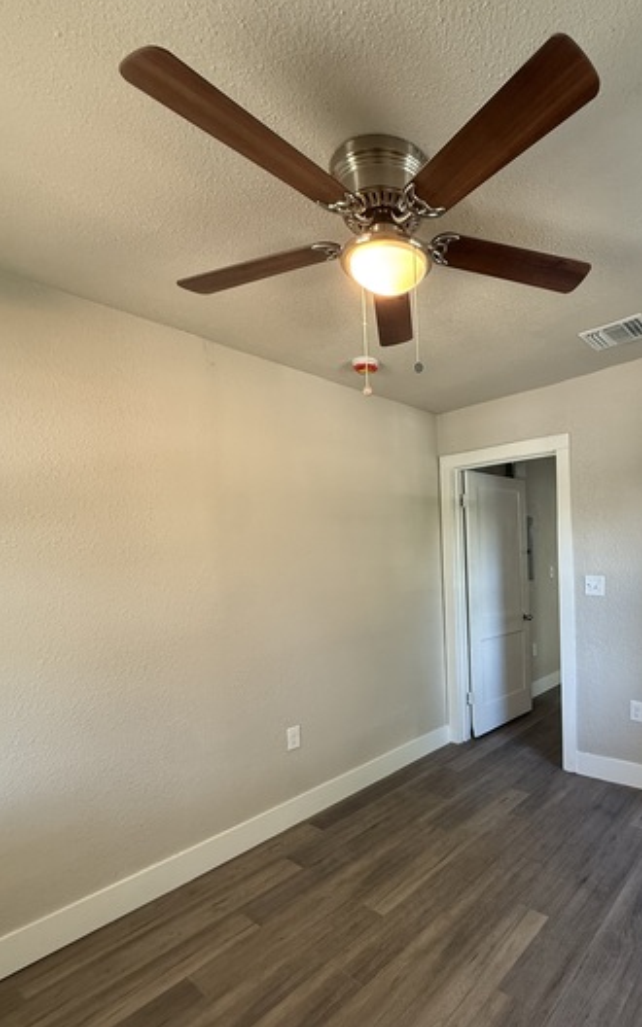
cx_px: 451
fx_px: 504
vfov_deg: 90.4
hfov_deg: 62.6
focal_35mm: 18
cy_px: 591
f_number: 2.2
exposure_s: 1/60
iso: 250
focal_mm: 2.22
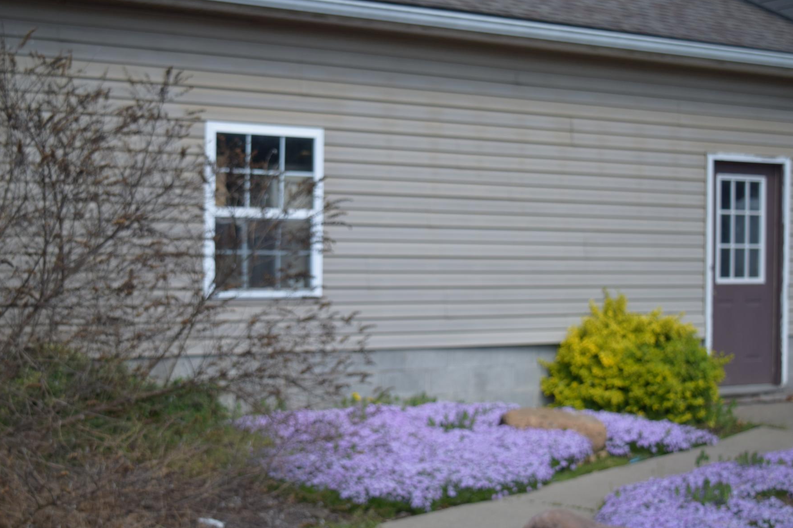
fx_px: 1300
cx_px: 353
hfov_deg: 33.9
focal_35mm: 59
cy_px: 286
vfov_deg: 23.0
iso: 200
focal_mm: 34
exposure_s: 1/1250
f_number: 4.5
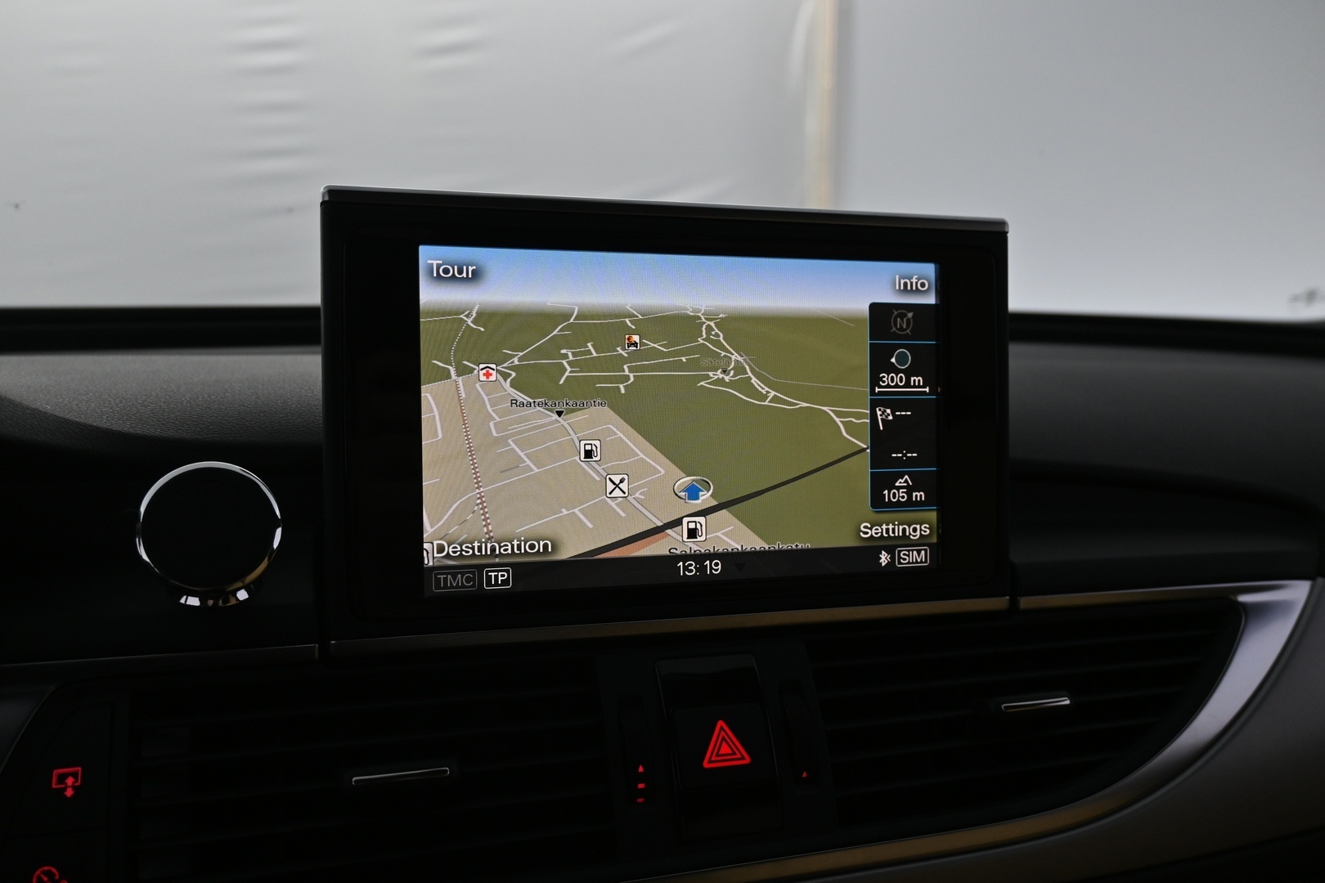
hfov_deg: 60.7
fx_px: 1132
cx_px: 662
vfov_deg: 42.6
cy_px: 442
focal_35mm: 31
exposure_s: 1/80
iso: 500
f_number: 4.5
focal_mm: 20.5
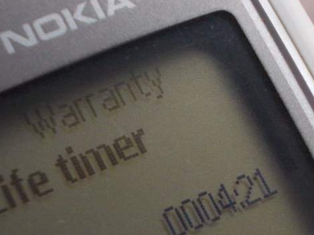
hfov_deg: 14.0
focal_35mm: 141
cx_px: 206
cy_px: 208
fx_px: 1278
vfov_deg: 10.5
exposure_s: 1/500
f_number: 4
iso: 160
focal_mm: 8.5
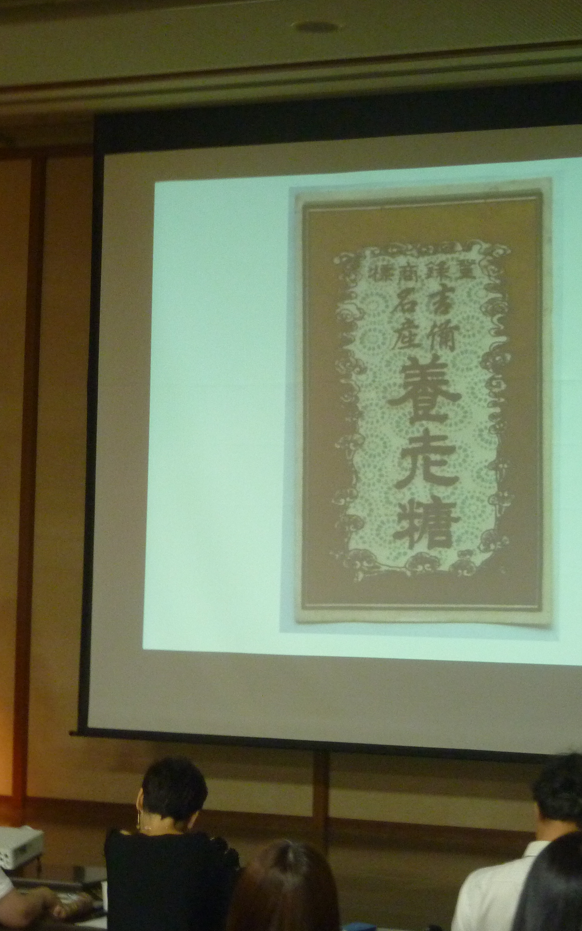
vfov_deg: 21.9
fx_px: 2411
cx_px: 194
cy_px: 466
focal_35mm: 95
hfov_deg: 13.7
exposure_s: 1/10
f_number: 4.1
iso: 400
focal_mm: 11
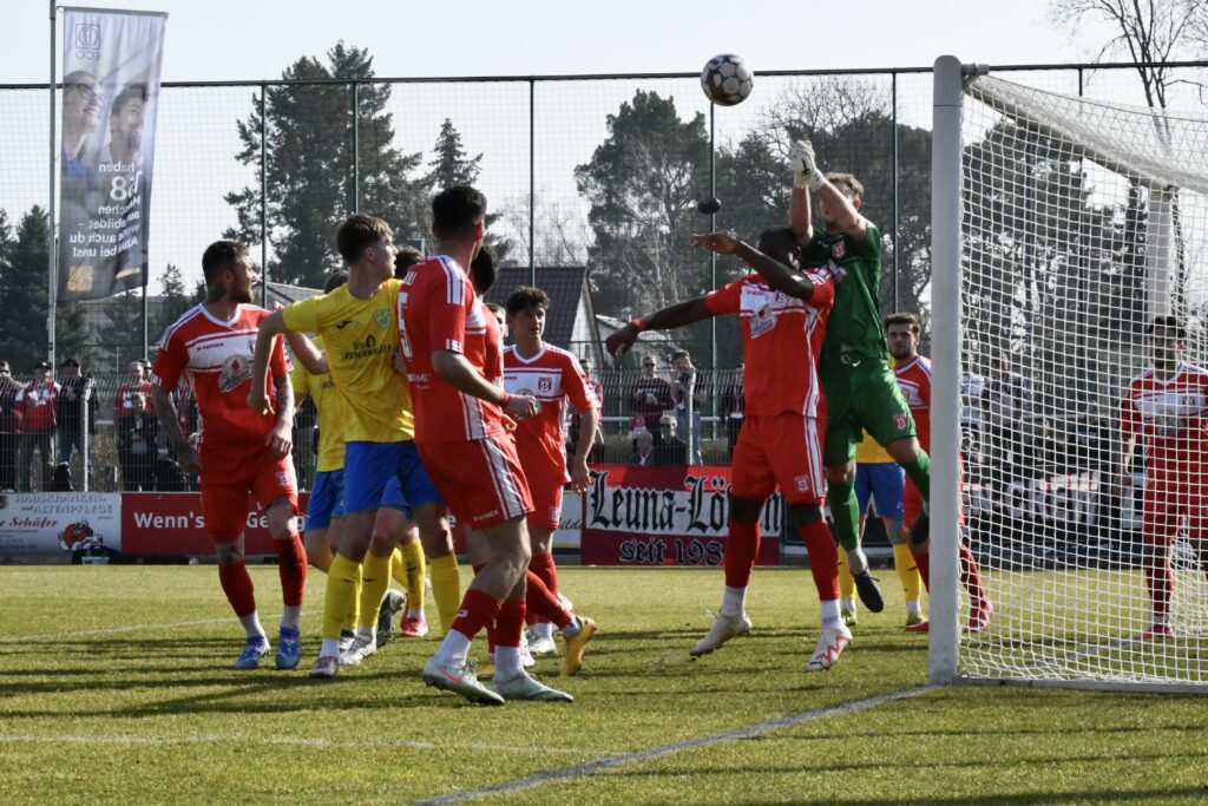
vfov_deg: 12.2
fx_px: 3758
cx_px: 604
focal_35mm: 112
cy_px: 403
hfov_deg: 18.3
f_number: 25
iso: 8000
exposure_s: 1/1600
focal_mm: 112
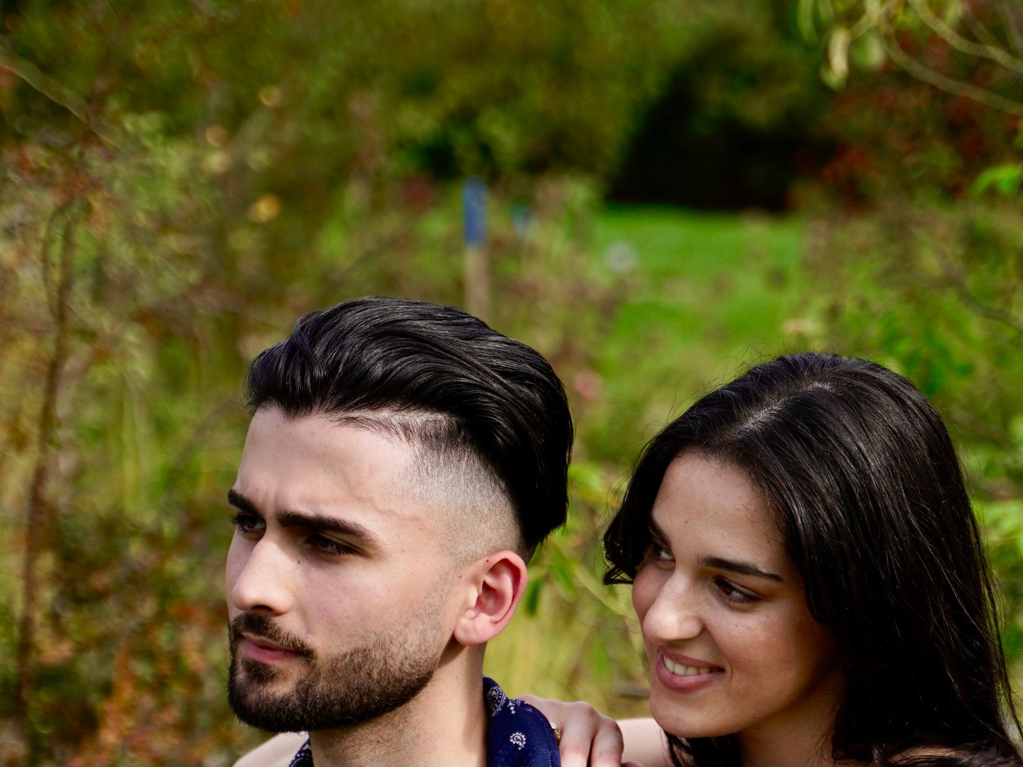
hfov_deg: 13.5
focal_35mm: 146
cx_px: 525
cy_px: 738
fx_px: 4315
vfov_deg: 10.1
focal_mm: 61
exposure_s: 1/2000
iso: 200
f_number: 2.8
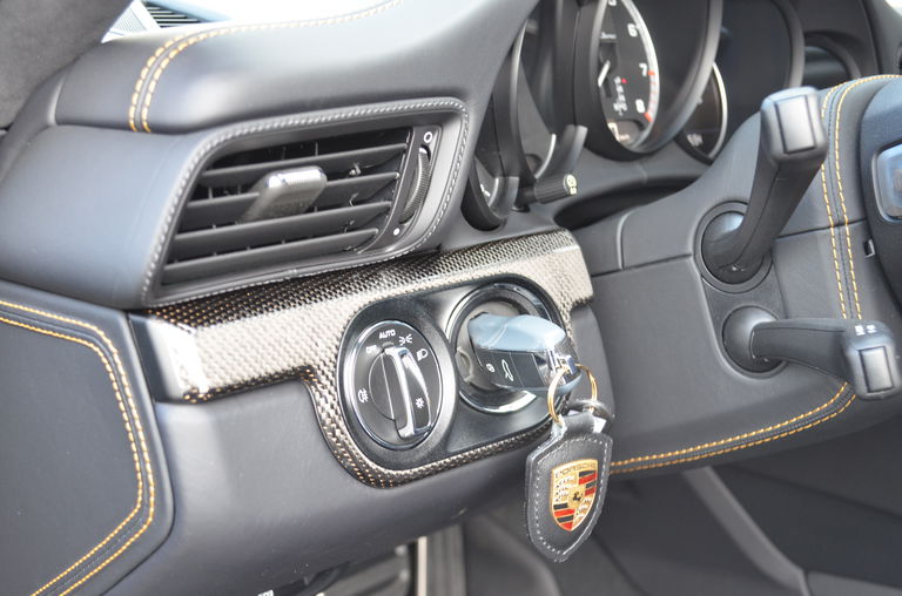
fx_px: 1200
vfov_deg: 27.9
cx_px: 451
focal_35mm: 48
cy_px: 298
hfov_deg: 41.2
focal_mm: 32
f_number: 4.8
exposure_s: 1/50
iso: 800
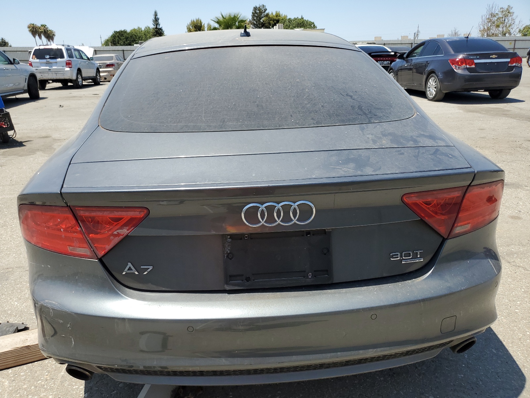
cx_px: 265
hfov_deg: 67.3
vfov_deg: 53.1
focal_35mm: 26
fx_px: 398
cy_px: 199
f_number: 1.5
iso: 50
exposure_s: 1/2500
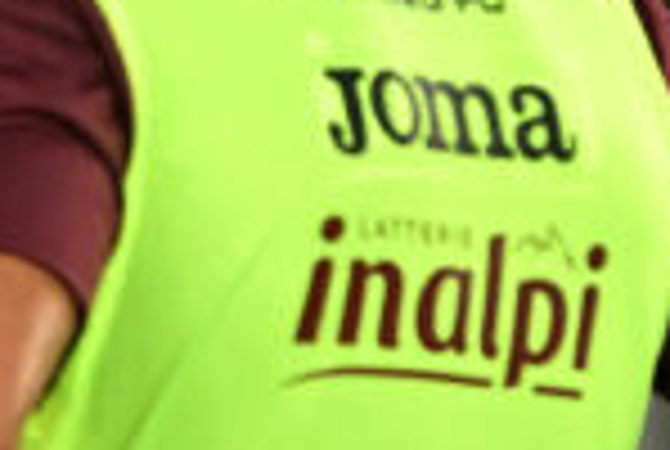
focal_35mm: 4110
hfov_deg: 0.5
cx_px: -1169
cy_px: 783
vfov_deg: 0.3
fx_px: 76644
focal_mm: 400
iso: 1600
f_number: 2.8
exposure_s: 1/1000
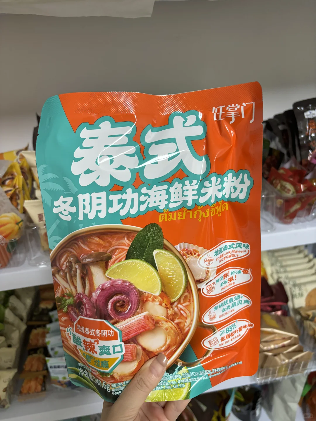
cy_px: 210
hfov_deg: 53.1
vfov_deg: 67.3
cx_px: 158
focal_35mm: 26
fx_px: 316
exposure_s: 1/50
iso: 200
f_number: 1.6
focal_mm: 5.96
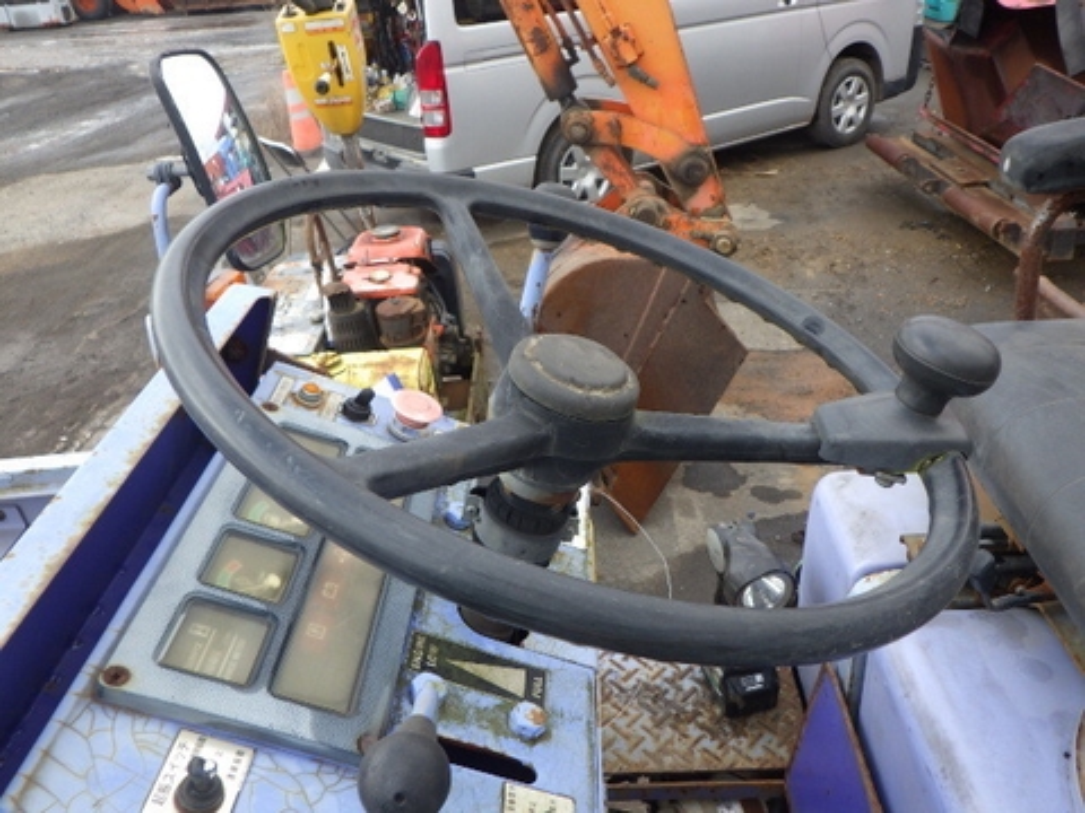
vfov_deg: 49.7
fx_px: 878
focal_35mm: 28
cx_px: 542
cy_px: 406
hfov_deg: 63.4
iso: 125
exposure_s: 1/125
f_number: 4.2
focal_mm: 5
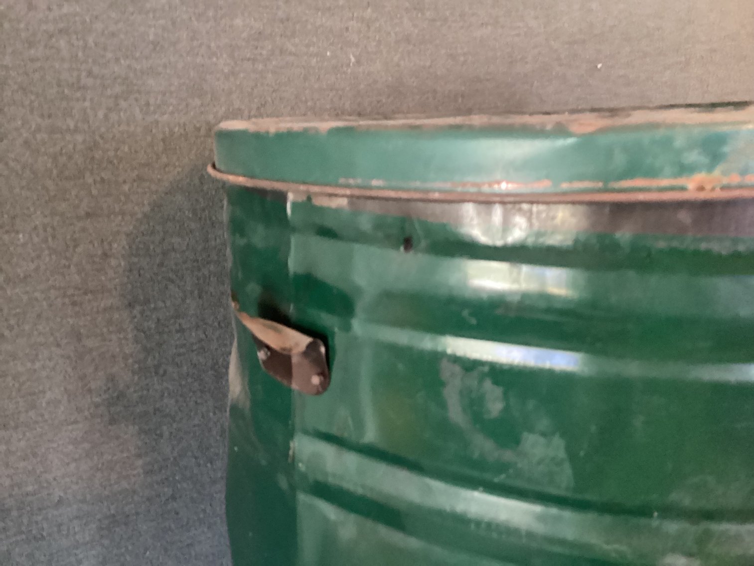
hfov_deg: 58.3
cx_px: 377
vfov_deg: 45.4
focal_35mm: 31
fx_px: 675
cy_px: 283
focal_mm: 3.3
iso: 640
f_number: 2.4
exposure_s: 1/24
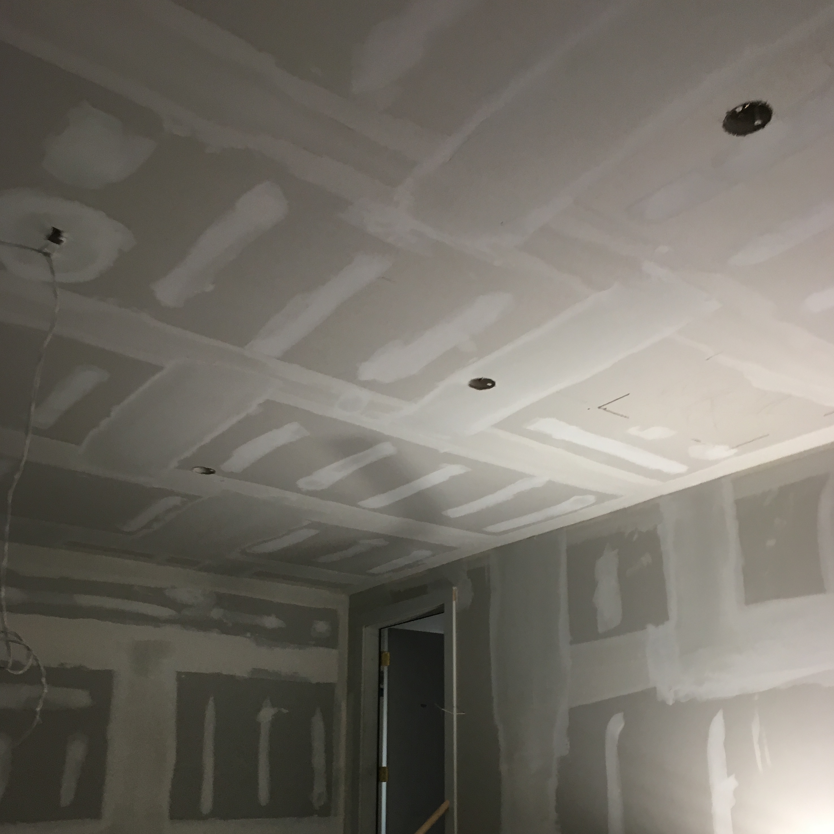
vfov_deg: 46.4
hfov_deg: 47.2
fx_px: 954
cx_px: 418
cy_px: 568
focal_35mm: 35
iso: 64
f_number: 2.2
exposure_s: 1/30
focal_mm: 4.15
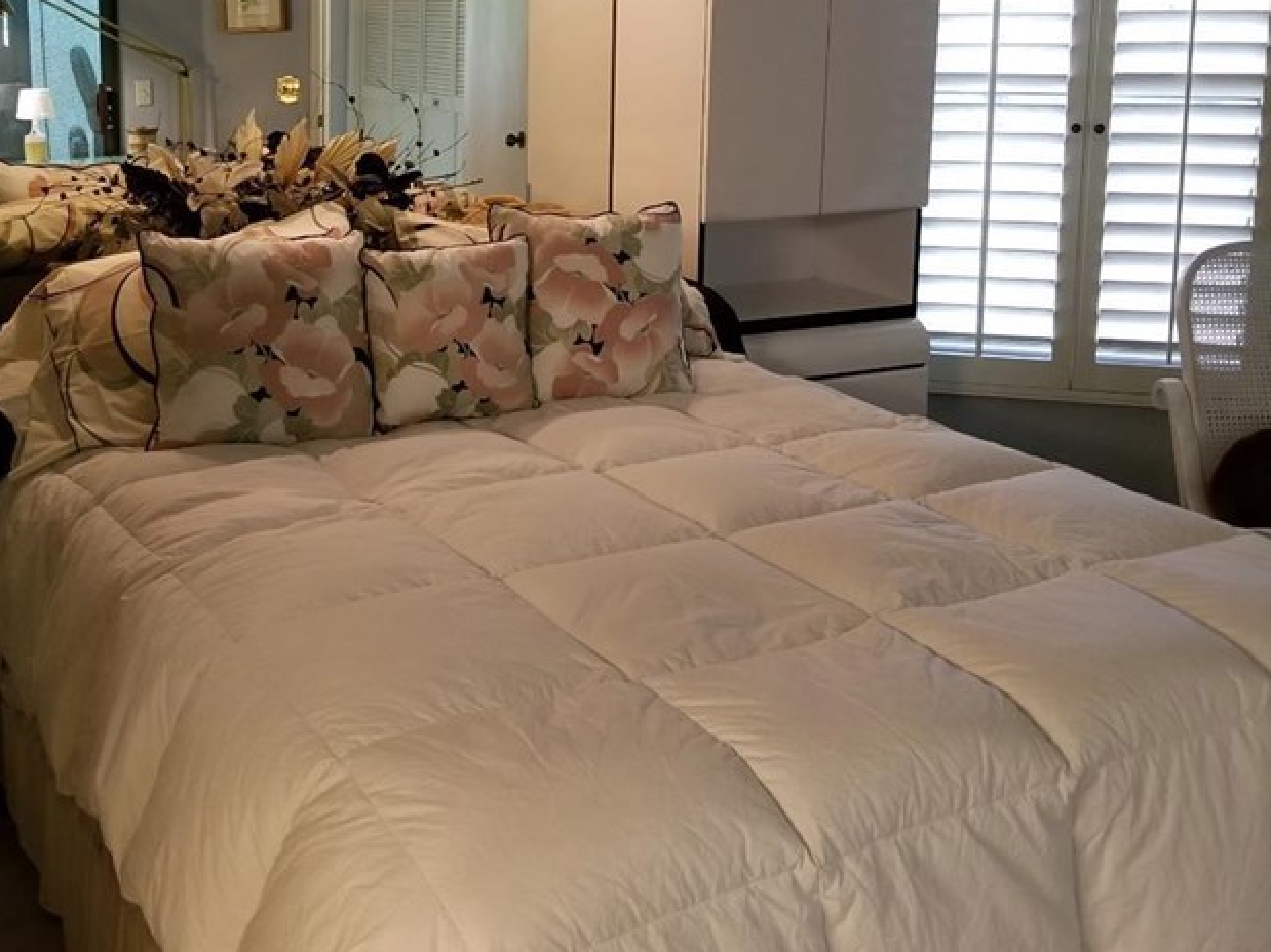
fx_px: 1579
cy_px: 280
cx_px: 515
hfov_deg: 43.7
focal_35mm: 43
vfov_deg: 33.1
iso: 250
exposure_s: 1/24
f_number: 1.7
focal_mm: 4.3
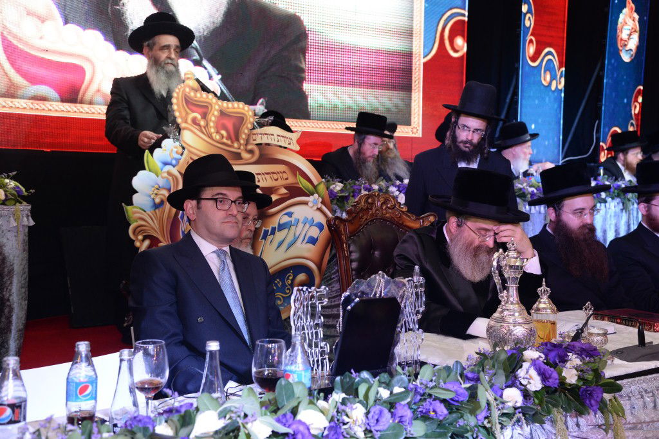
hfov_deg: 41.1
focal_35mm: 48
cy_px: 220
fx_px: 879
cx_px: 330
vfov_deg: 28.1
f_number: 4.5
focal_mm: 48
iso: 1250
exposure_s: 1/80
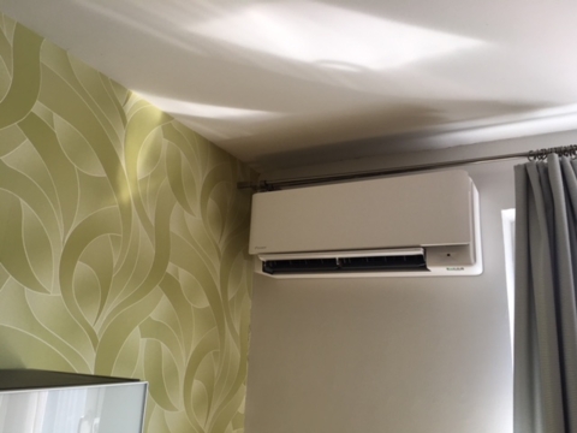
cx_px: 288
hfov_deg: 61.7
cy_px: 216
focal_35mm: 29
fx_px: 483
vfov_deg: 48.2
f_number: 2.2
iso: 40
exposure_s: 1/100
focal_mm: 4.15
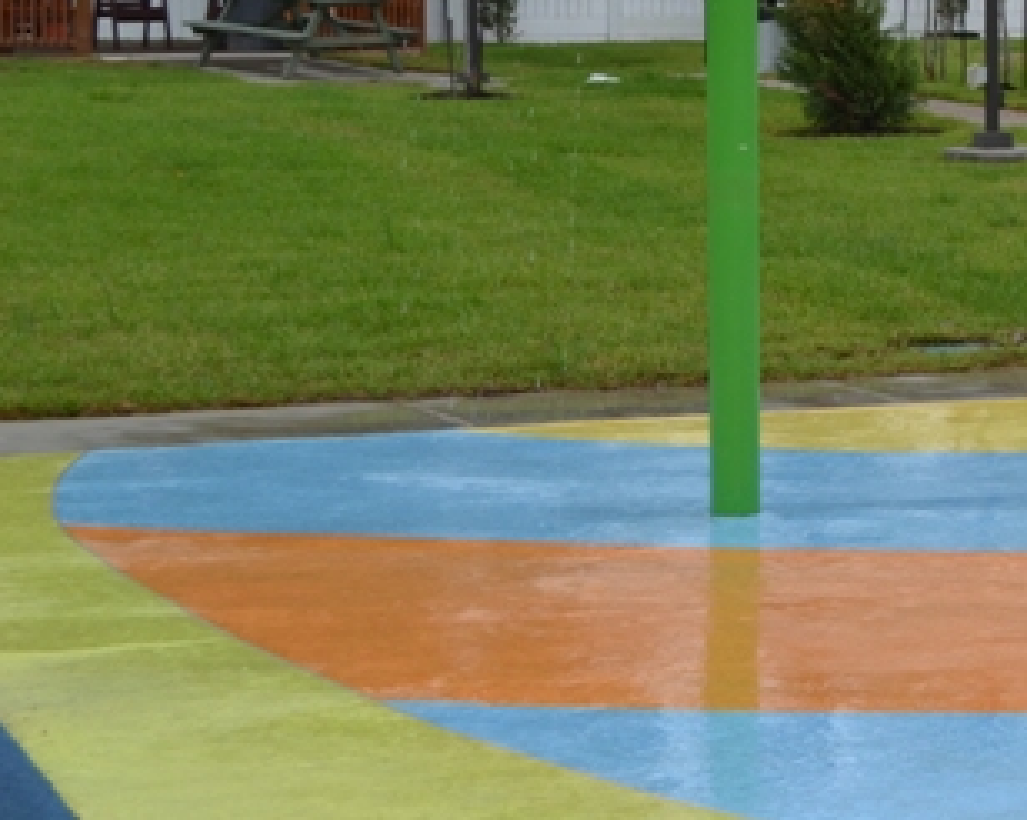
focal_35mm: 135
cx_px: 1530
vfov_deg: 11.3
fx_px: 4101
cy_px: 10
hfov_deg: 13.5
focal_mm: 32
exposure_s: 1/200
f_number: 7.1
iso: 100
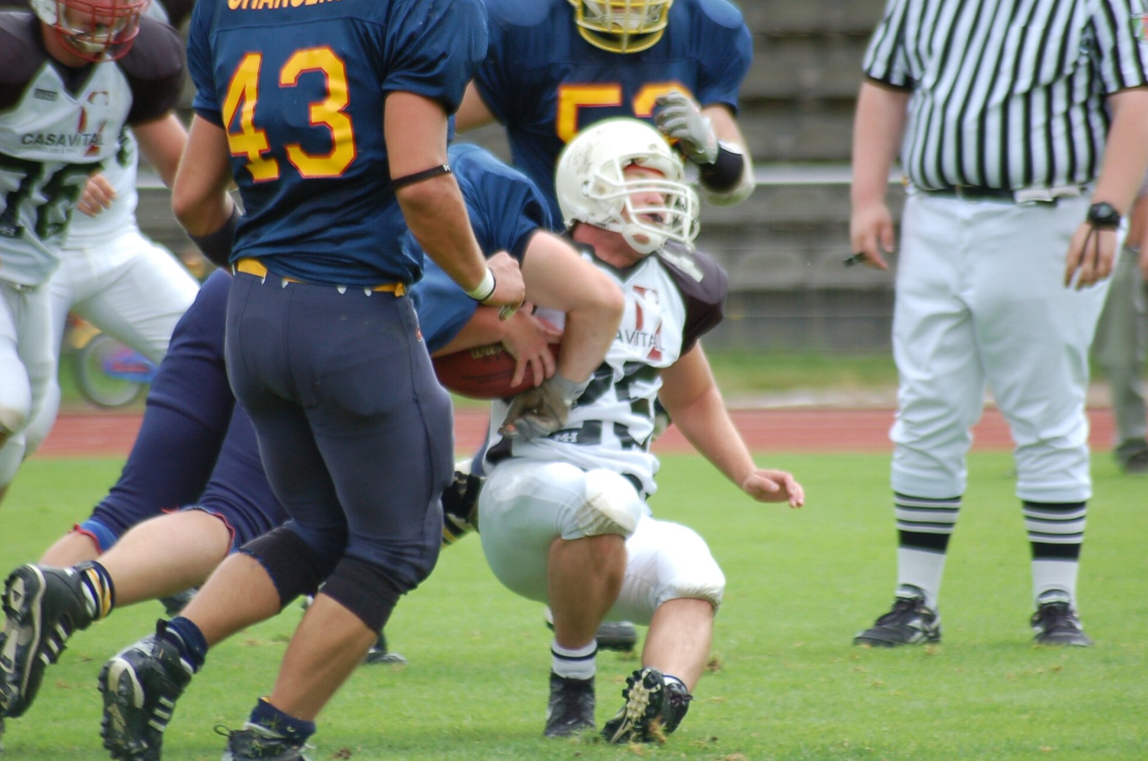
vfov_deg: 3.0
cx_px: 597
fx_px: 14608
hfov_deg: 4.5
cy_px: 350
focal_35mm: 459
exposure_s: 1/500
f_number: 5.6
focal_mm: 270
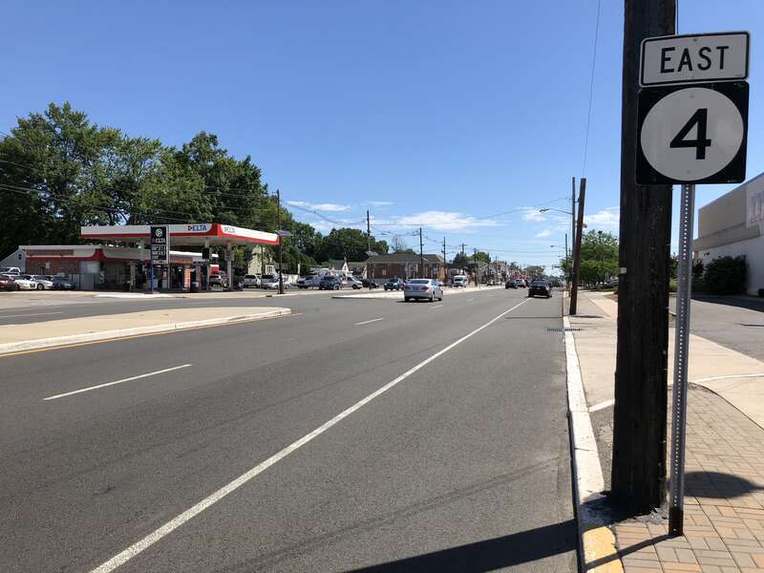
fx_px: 618
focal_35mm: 28
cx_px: 382
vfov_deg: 49.7
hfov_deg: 63.4
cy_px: 286
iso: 20
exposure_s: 1/2024
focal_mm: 4
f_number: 1.8
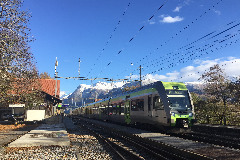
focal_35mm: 31
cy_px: 88
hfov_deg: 60.3
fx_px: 207
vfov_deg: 42.3
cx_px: 118
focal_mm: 4.15
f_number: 2.2
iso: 32
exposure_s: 1/1099
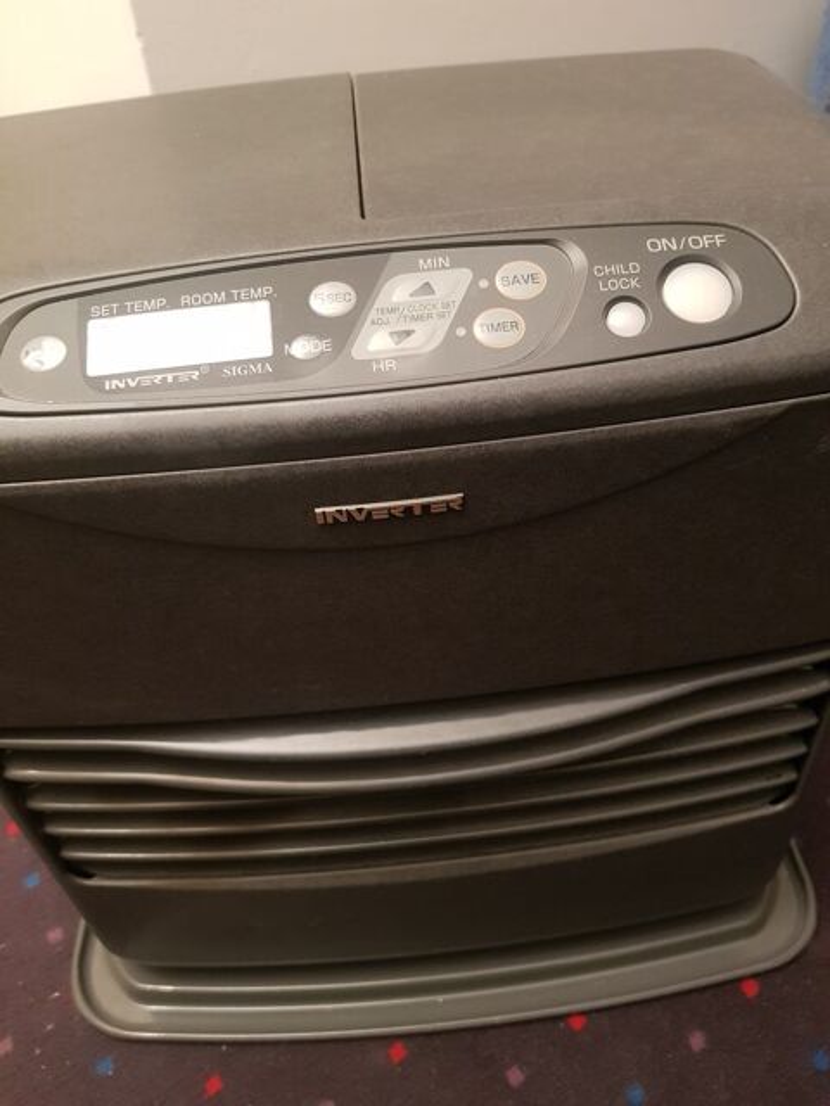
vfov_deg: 67.3
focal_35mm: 26
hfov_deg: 53.1
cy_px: 553
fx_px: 831
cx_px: 415
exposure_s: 1/25
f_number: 1.7
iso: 200
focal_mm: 4.2
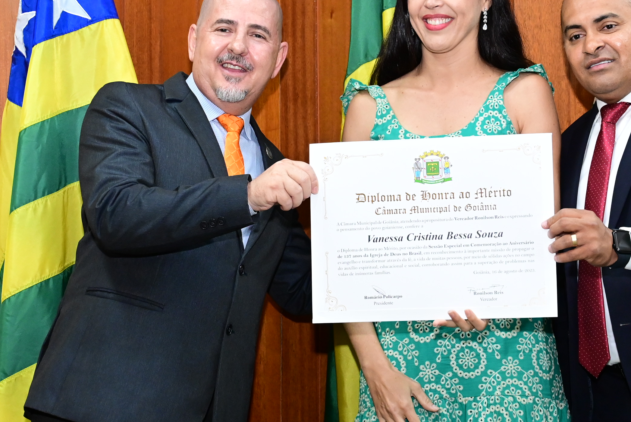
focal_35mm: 90
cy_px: 175
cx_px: 391
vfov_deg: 15.2
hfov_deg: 22.6
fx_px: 1578
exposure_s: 1/125
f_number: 4.5
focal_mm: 43
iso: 4000
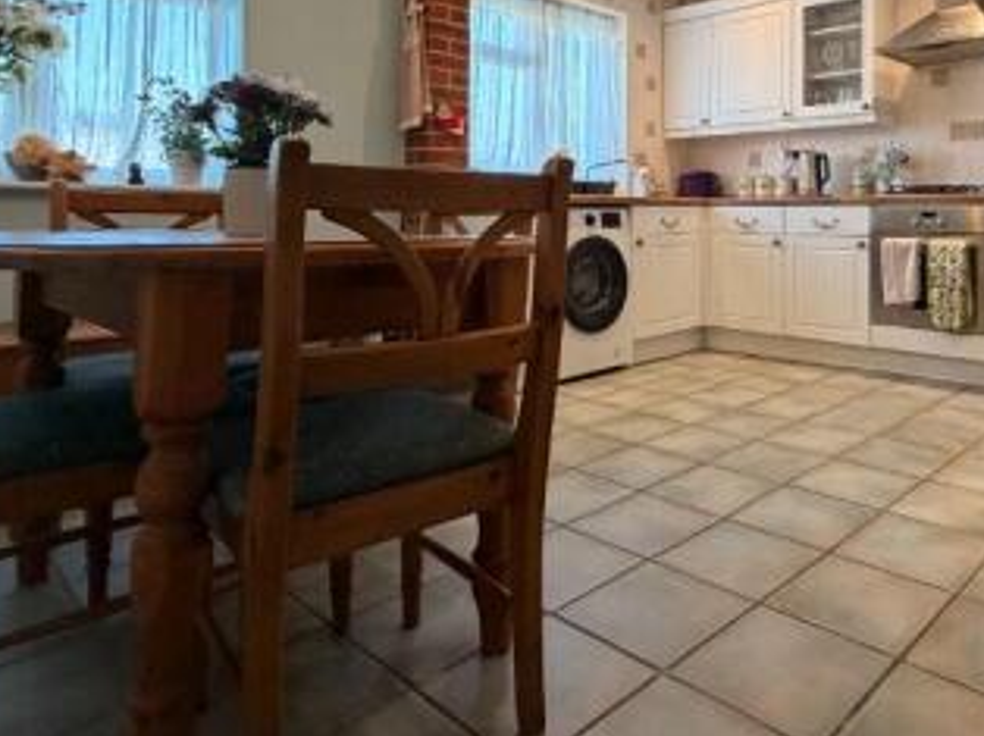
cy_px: 199
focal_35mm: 26
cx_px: 675
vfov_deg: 51.1
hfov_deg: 65.1
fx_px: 739
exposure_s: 1/100
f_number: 2.2
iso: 250
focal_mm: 2.22
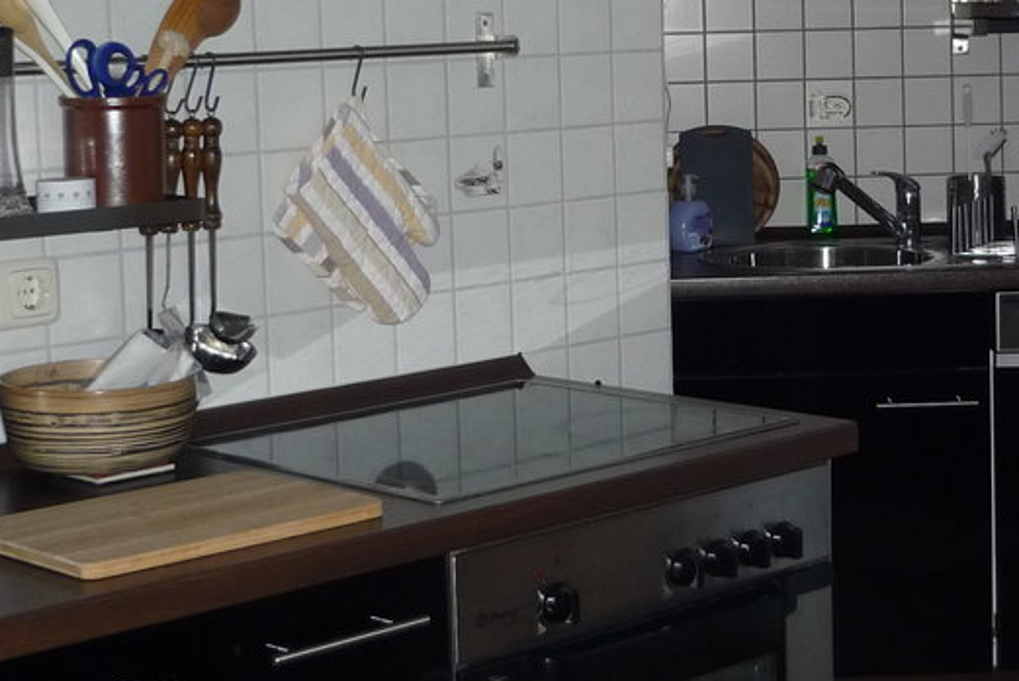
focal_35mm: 79
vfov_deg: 17.2
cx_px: 690
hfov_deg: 25.5
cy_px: 160
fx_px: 2237
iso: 200
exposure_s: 1/30
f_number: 2.8
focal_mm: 5.5
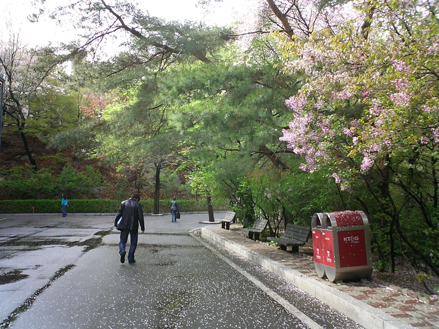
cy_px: 164
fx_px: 469
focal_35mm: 37
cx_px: 220
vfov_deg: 38.7
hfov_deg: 50.1
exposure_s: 1/125
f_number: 3.5
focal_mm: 5.6
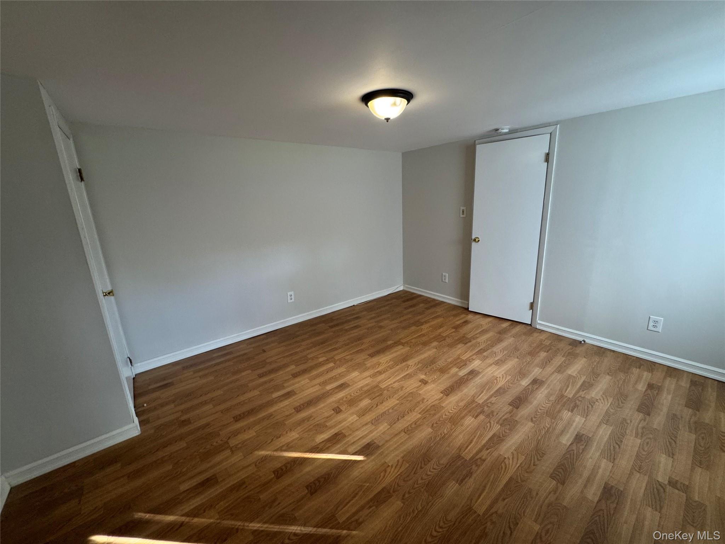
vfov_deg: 85.7
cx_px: 362
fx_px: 293
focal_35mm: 14
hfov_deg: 102.1
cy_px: 272
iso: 160
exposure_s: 1/60
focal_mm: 2.22
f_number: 2.2
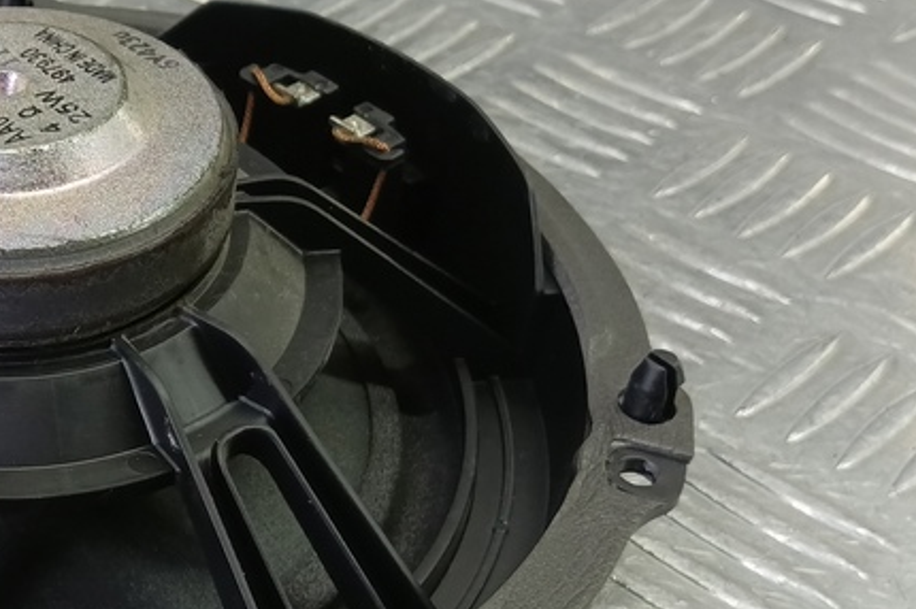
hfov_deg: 32.3
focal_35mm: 57
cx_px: 4
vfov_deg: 23.7
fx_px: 1449
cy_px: 381
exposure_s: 1/50
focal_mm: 4.11
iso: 191
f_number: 1.6
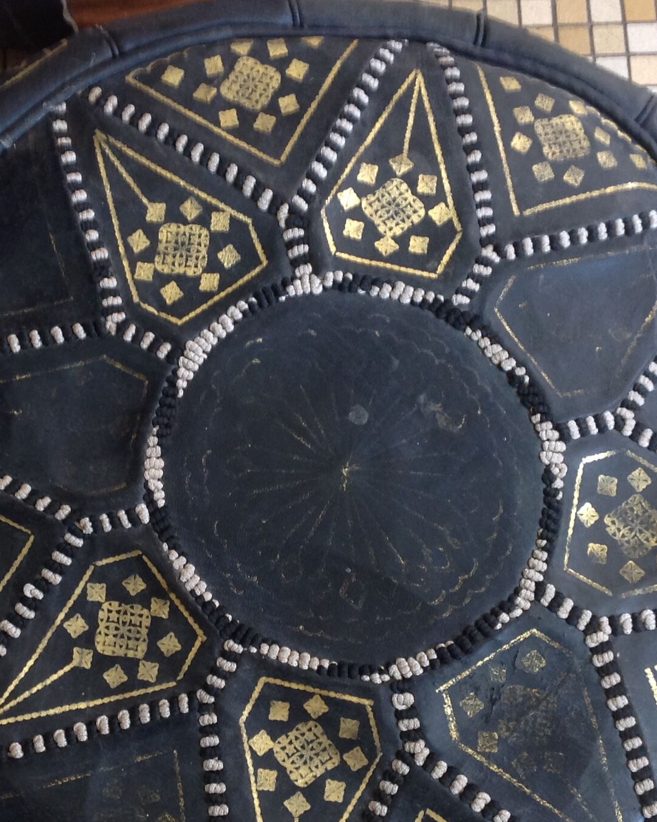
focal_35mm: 65
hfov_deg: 23.4
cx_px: 243
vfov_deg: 29.1
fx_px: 1580
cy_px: 444
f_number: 2.4
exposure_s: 1/15
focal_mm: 4.28
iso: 100
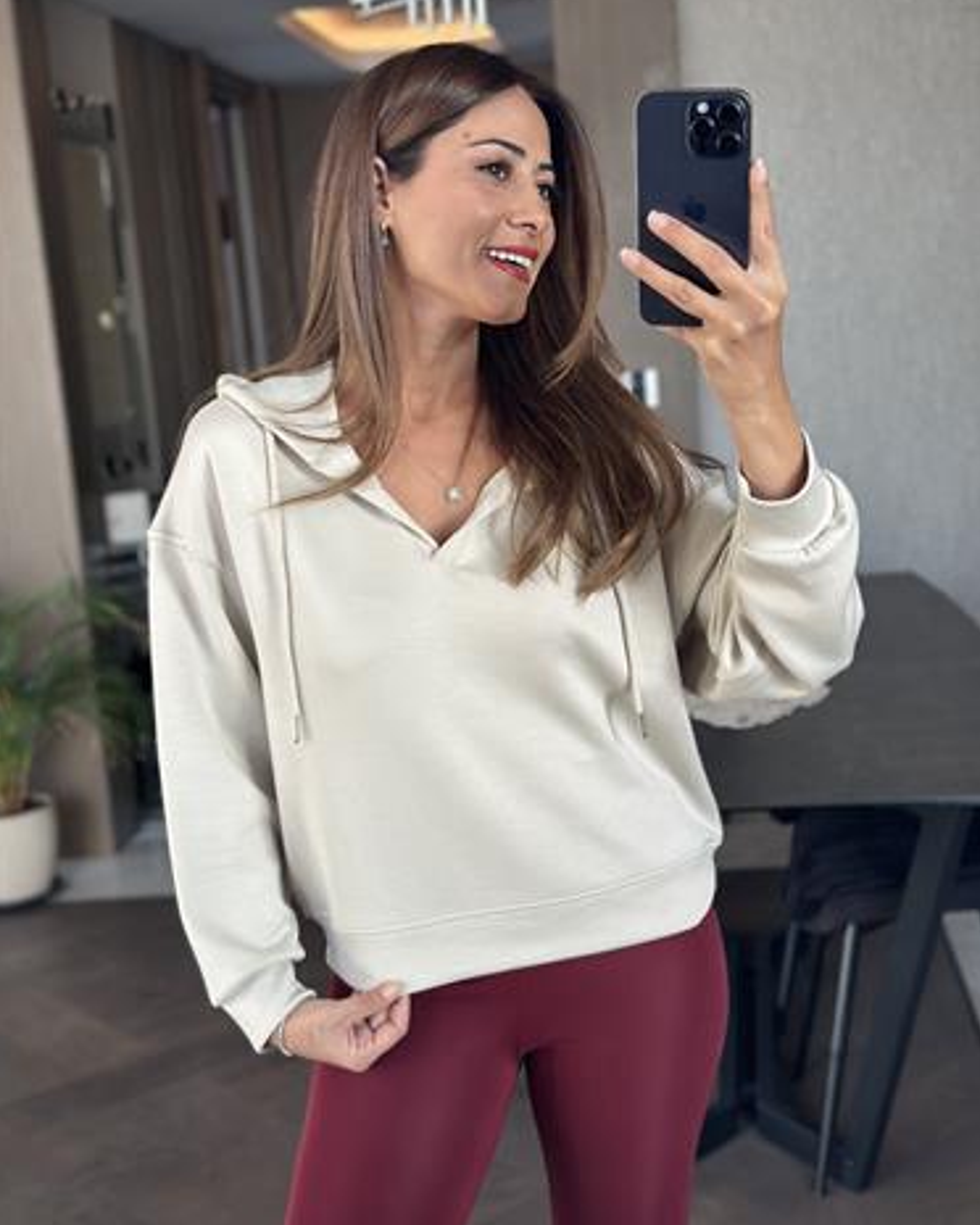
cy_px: 606
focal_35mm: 51
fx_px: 1849
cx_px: 490
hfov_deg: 29.7
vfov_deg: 36.7
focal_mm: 6.86
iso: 125
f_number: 1.78
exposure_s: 1/85
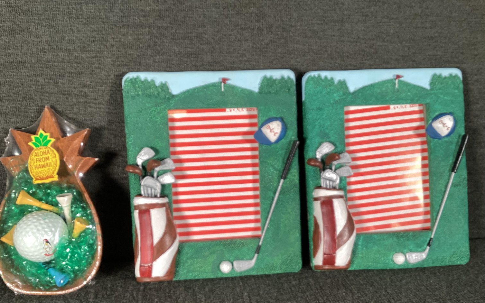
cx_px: 243
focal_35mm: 33
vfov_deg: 38.2
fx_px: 436
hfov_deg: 58.1
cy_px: 180
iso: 80
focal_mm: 3.3
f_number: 2.4
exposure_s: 1/100
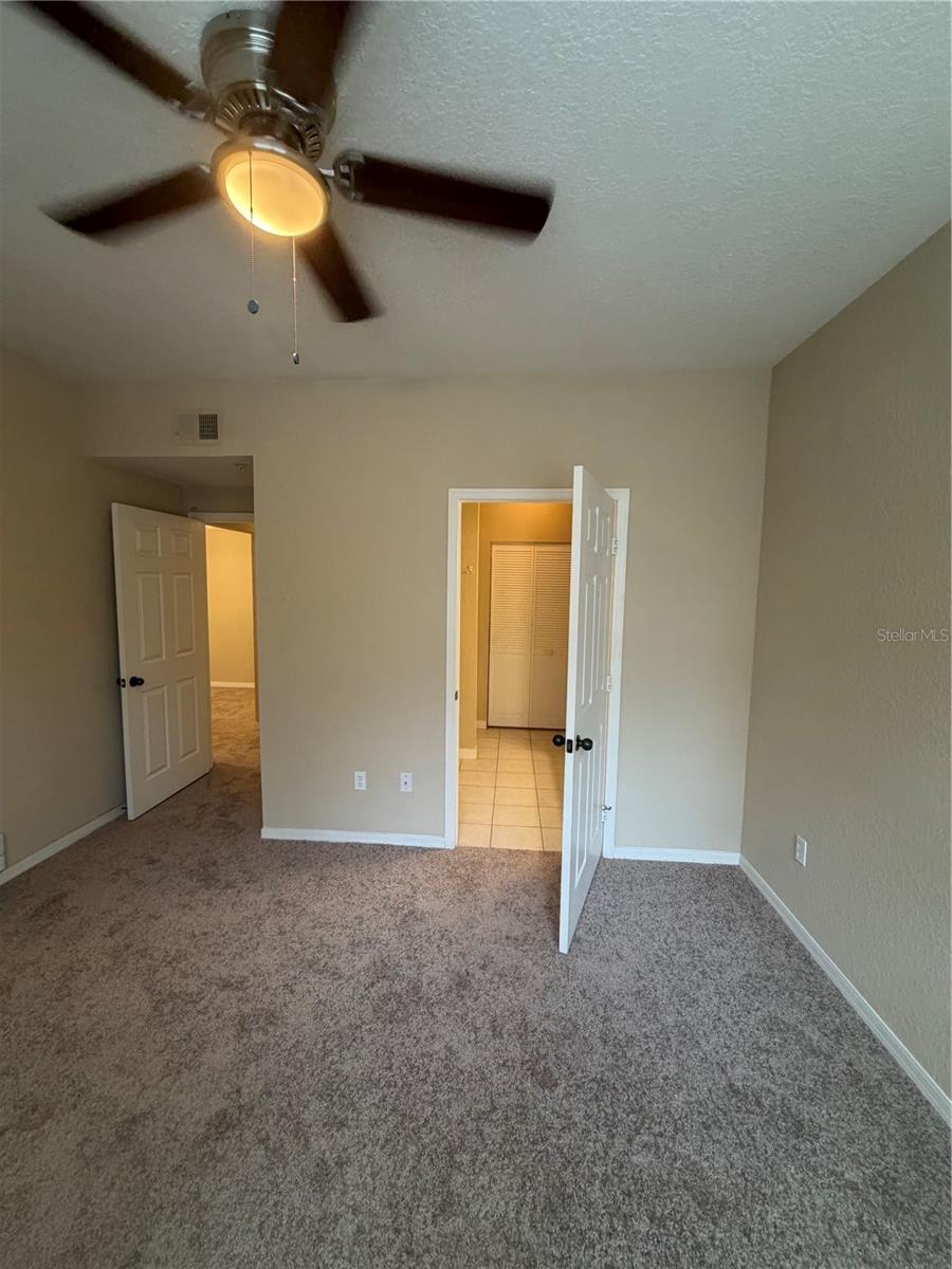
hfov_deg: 85.7
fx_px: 513
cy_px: 634
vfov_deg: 102.1
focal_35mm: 14
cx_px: 476
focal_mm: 2.22
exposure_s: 1/120
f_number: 2.2
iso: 320
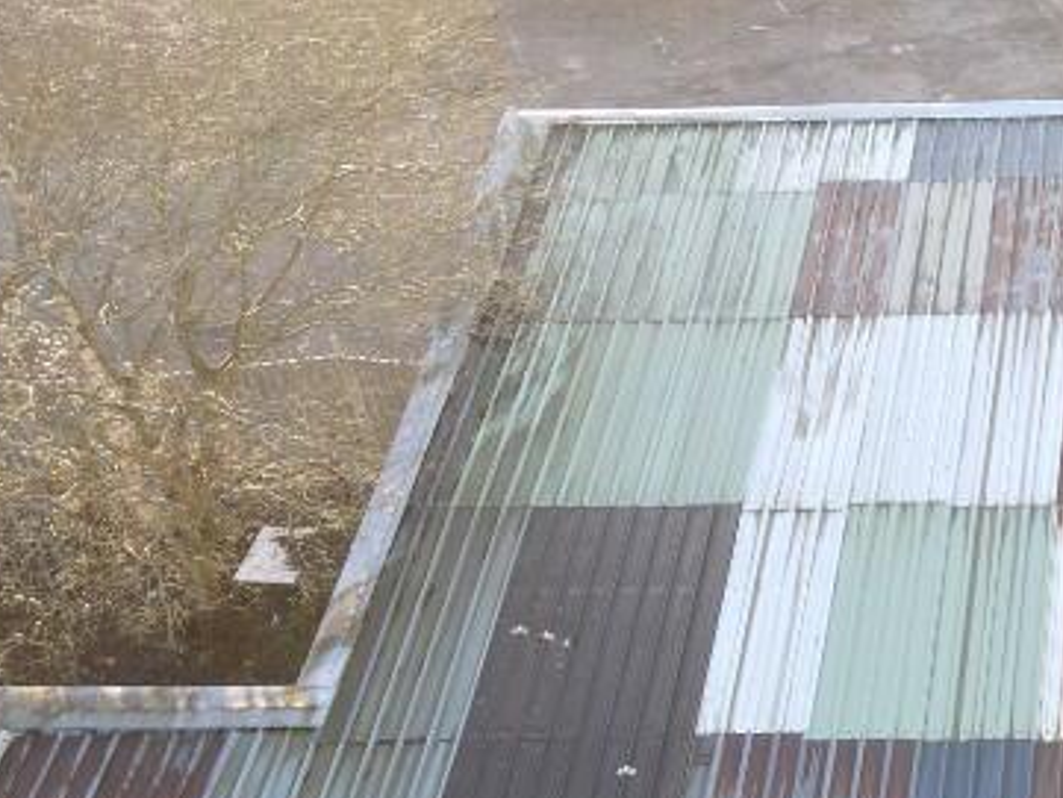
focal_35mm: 68
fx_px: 2089
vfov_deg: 21.6
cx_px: 1275
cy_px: 512
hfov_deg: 25.6
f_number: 2.8
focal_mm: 4.5
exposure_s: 1/50
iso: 100
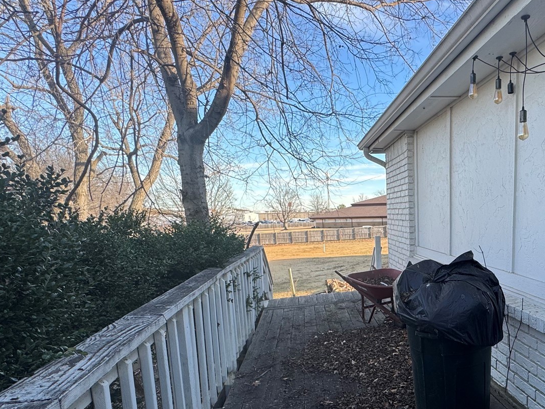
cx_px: 409
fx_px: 394
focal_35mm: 25
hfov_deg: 65.2
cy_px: 283
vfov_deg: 53.4
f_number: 2.2
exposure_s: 1/293
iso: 40
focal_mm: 2.22
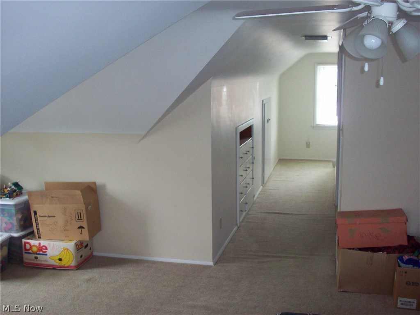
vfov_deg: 38.7
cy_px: 158
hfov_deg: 50.1
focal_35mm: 37
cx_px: 210
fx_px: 449
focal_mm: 6.2
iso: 160
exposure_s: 1/45
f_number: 2.8
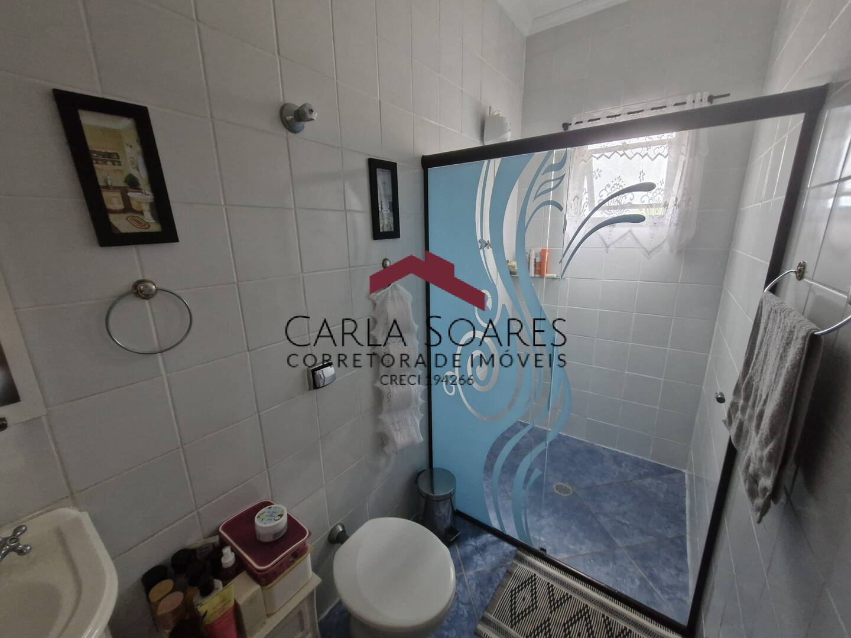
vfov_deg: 89.9
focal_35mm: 13
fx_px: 320
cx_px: 426
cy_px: 319
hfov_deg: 106.2
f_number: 2.2
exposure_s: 1/60
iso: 320
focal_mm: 1.74
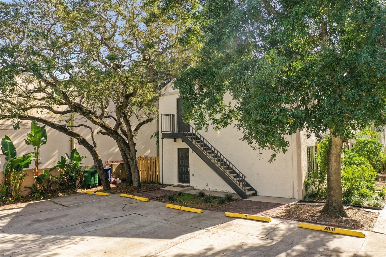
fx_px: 300
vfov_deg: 46.4
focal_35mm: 28
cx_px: 193
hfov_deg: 65.5
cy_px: 128
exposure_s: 1/200
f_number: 4.5
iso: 100
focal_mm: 10.26
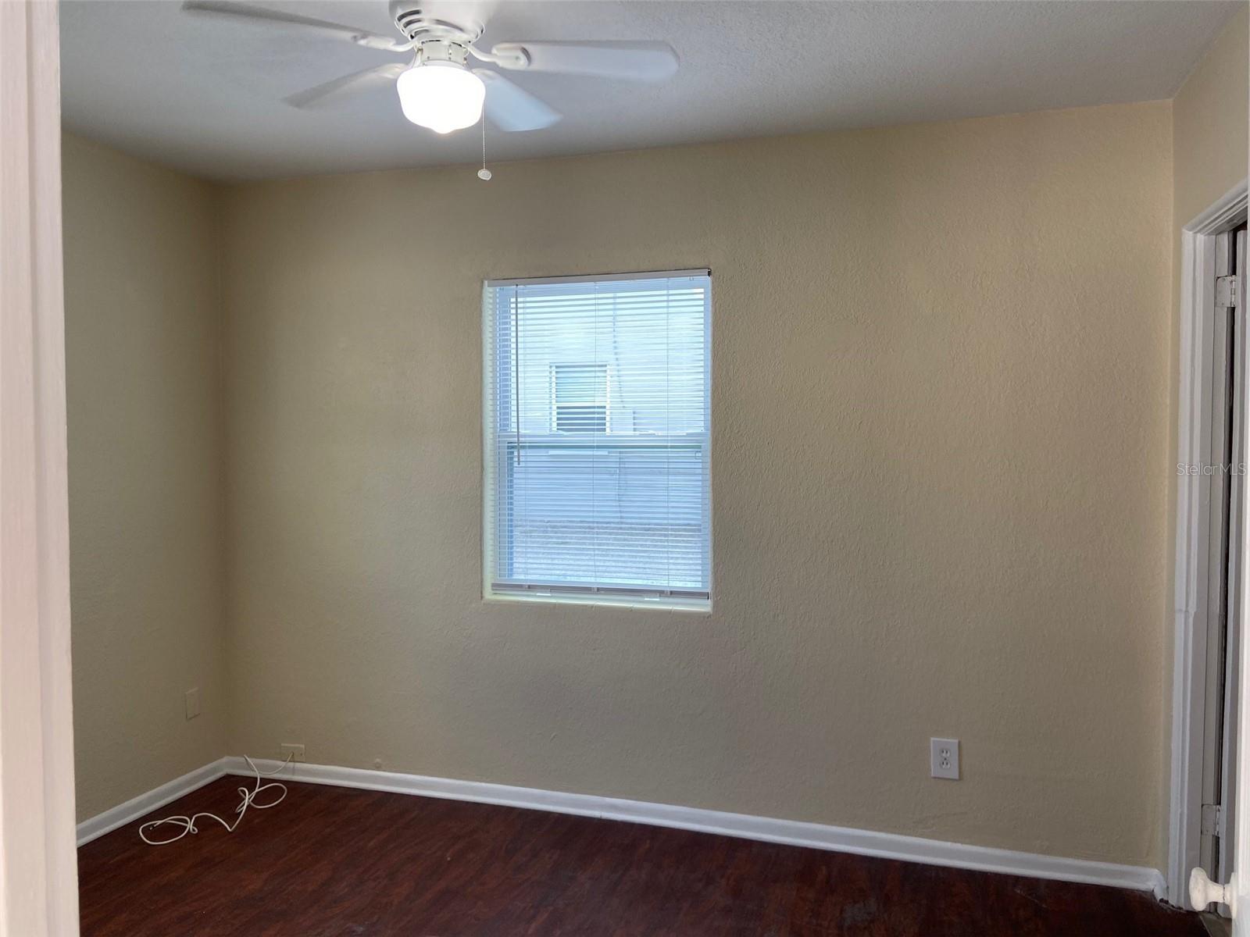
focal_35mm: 26
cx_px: 625
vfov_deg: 53.1
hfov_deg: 67.3
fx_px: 939
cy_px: 468
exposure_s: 1/120
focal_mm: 4.25
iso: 100
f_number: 1.8
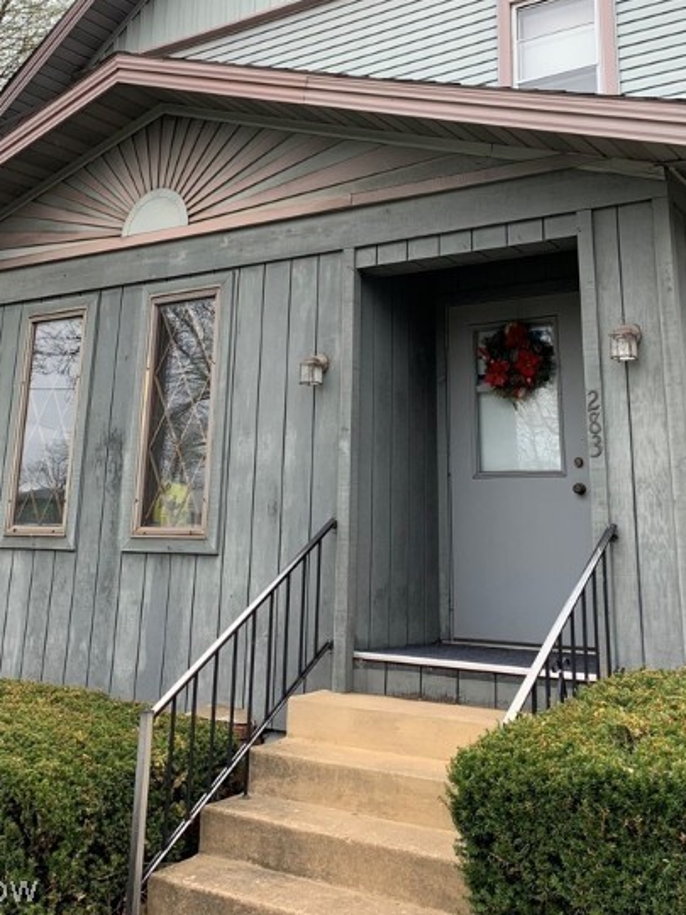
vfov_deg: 48.8
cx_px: 351
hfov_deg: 38.7
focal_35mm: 37
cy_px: 266
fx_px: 978
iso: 25
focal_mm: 4.25
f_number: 1.8
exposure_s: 1/239
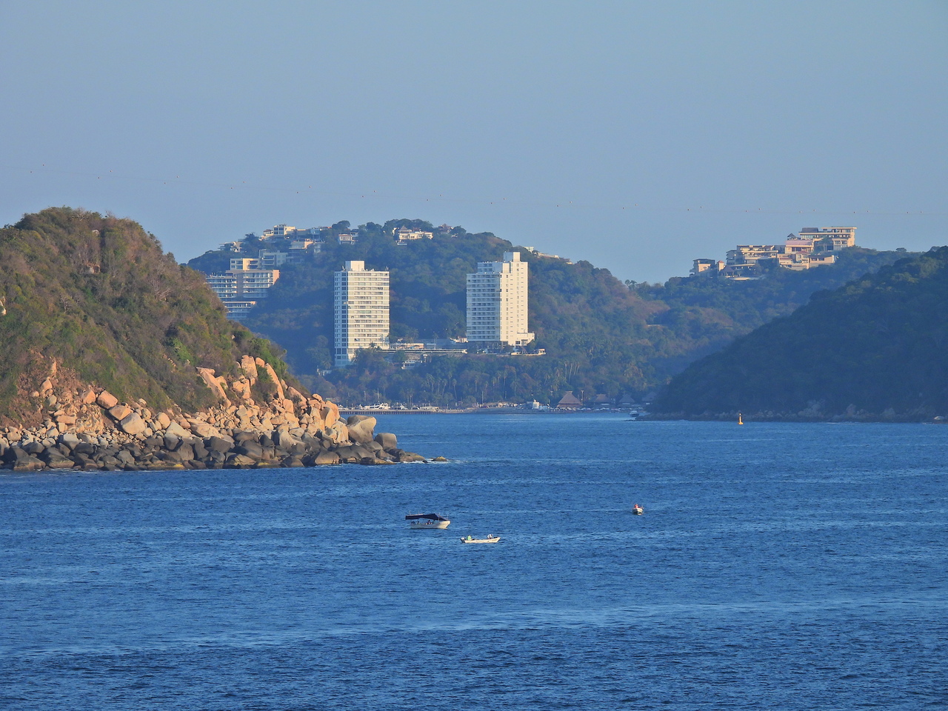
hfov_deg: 6.2
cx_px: 474
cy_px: 356
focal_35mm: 320
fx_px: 8764
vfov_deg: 4.6
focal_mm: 57.1
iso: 100
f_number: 5
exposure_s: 1/640
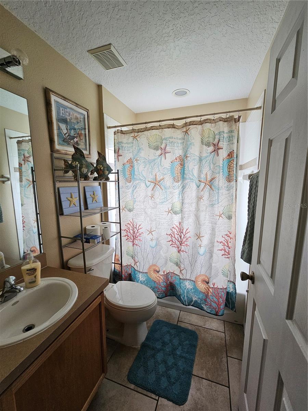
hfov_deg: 89.9
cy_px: 206
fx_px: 154
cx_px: 154
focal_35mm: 13
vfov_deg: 106.2
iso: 100
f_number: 2.2
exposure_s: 1/60
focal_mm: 2.2
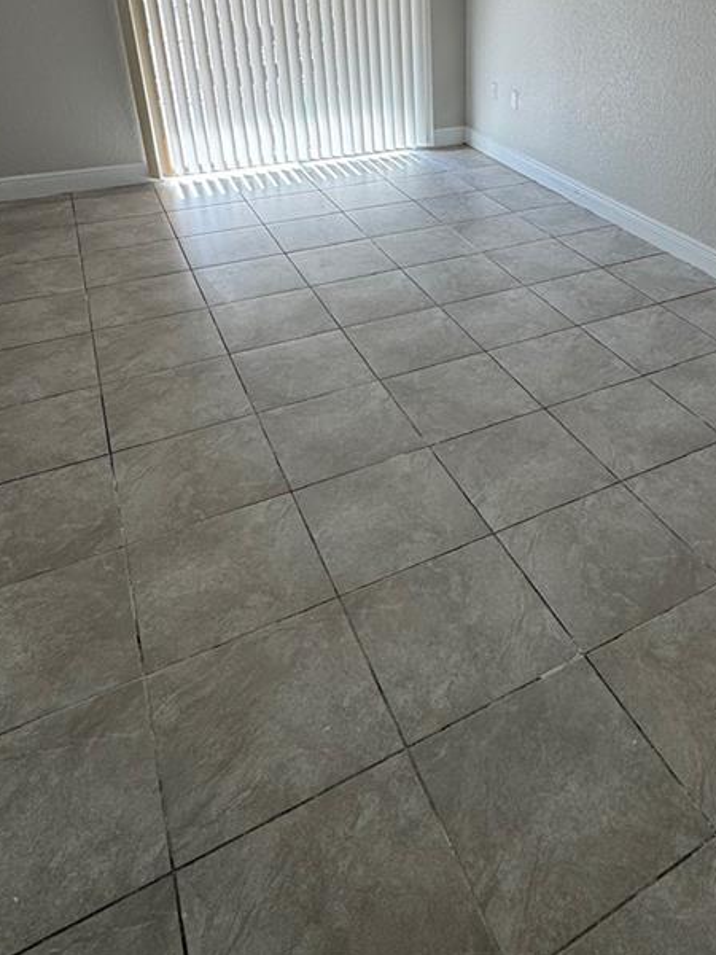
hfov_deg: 48.1
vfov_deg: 60.6
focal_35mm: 28
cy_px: 263
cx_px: 527
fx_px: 772
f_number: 2.2
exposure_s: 1/126
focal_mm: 2.22
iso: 40
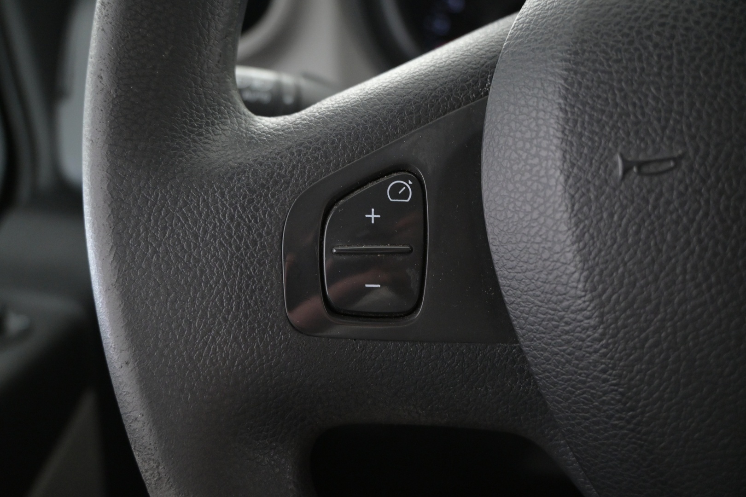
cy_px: 248
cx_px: 373
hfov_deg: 58.3
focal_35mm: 32
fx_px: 668
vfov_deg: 40.8
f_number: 4
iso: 2500
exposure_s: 1/40
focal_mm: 21.5
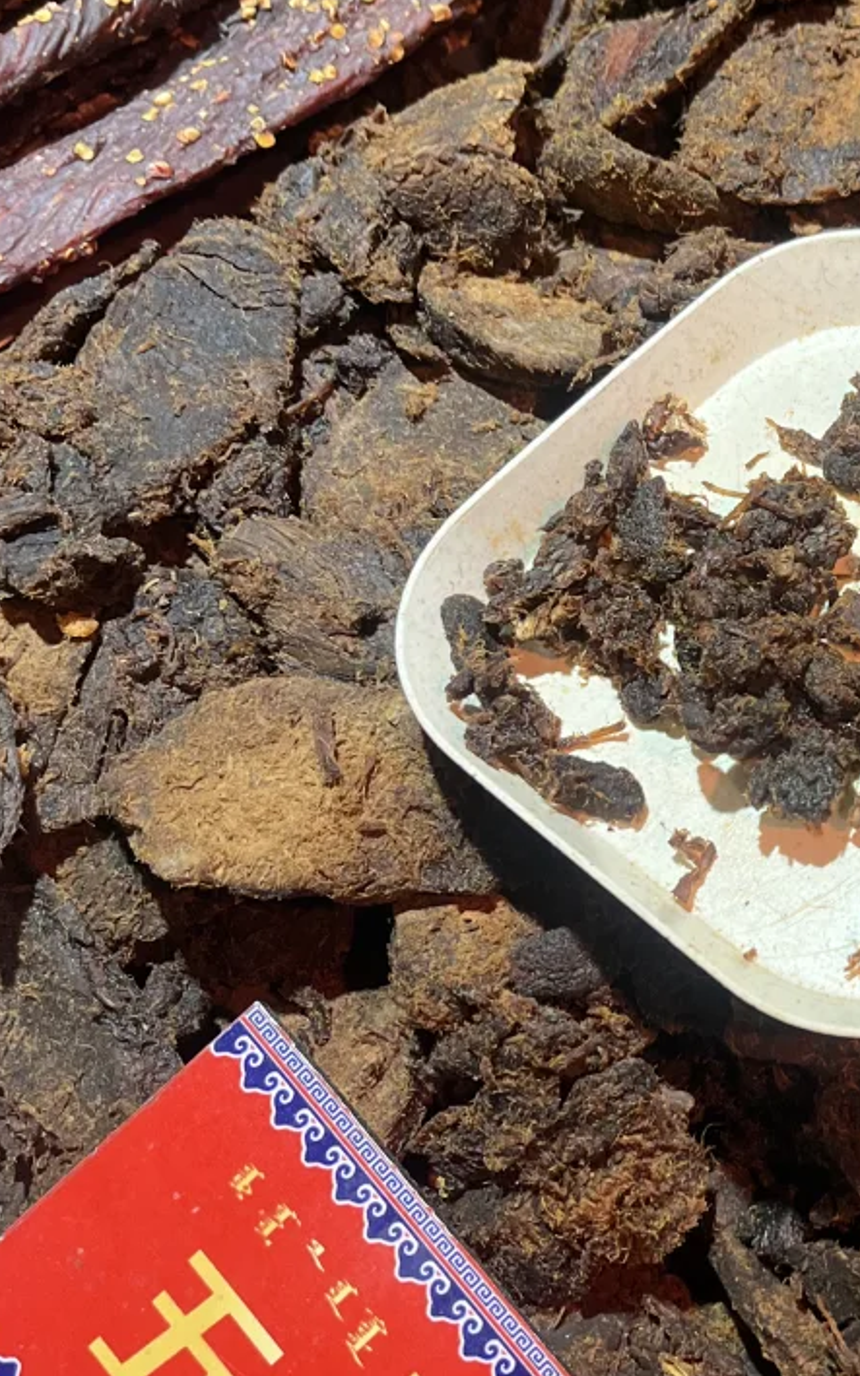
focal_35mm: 56
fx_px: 2100
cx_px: 1008
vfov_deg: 36.2
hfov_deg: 21.6
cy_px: 617
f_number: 1.6
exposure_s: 1/100
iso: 125
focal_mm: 5.1
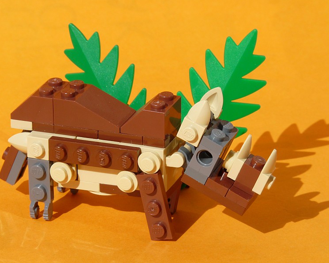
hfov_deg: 6.2
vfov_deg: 5.0
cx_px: 156
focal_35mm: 310
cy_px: 131
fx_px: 3017
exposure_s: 1/500
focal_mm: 52.7
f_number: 7.1
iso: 100
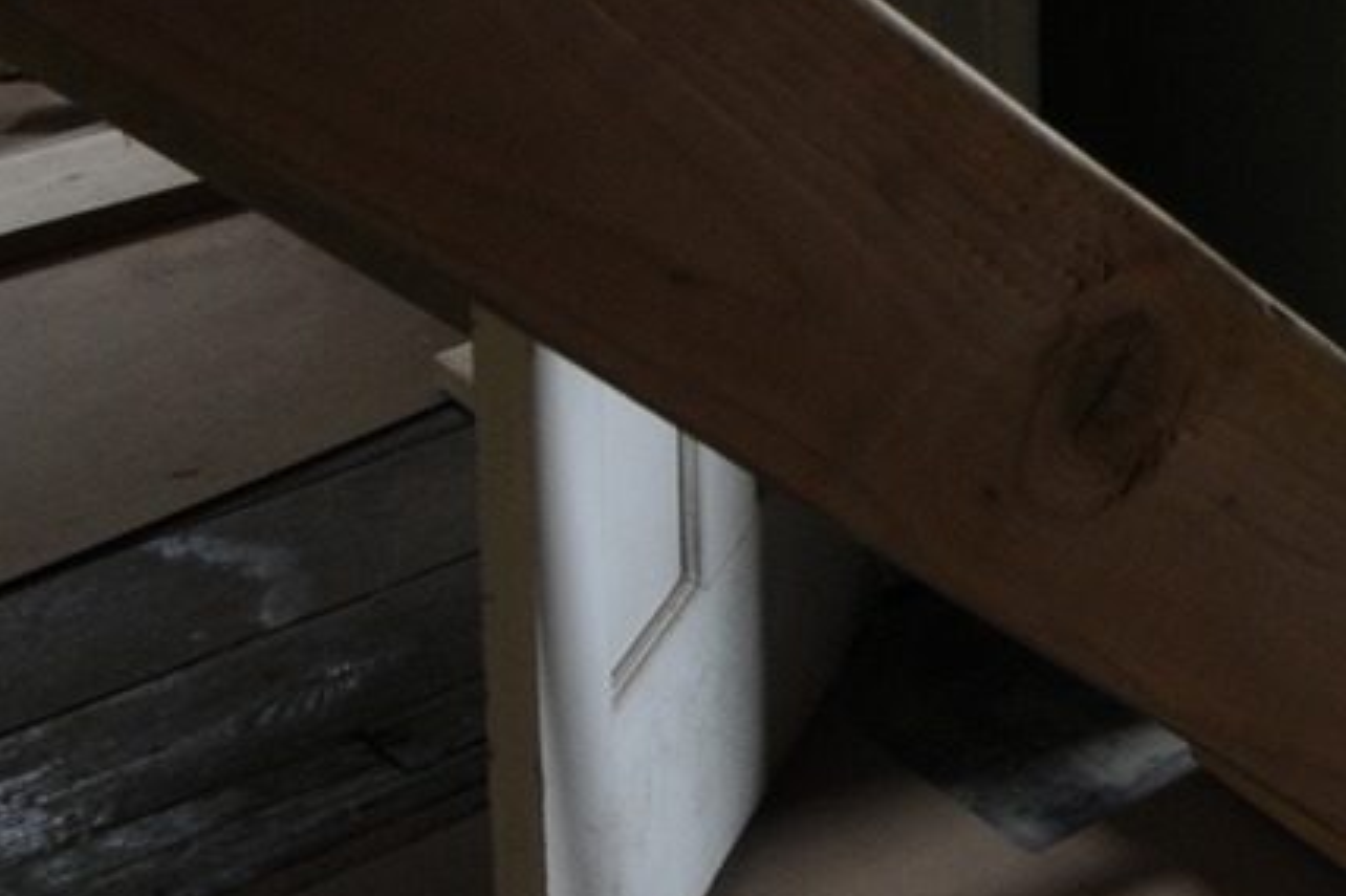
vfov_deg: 13.7
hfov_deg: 19.9
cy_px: -918
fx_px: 3139
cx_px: 2184
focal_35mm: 84
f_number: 4
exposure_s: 1/60
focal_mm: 12
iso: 400
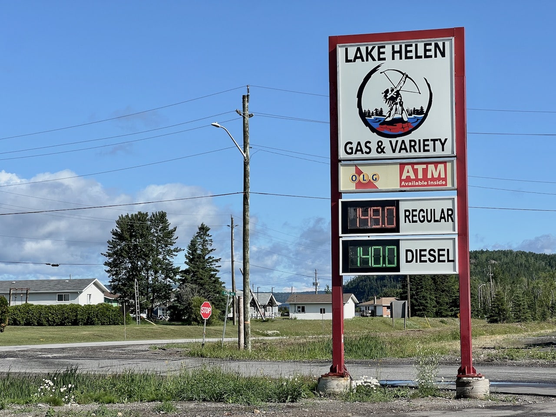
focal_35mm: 77
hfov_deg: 25.3
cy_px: 208
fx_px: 1237
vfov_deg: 19.1
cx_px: 278
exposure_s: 1/1130
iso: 32
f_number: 2.8
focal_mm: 9
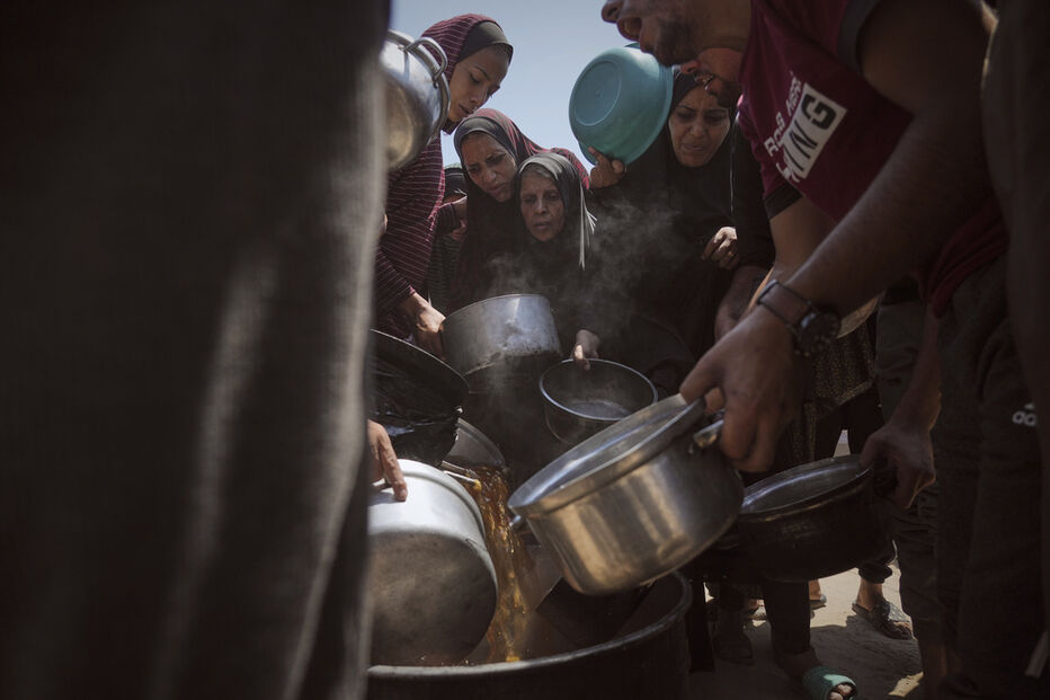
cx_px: 525
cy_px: 350
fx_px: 700
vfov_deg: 53.1
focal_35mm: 24
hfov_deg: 73.8
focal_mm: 24
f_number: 4.5
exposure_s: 1/2500
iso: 400
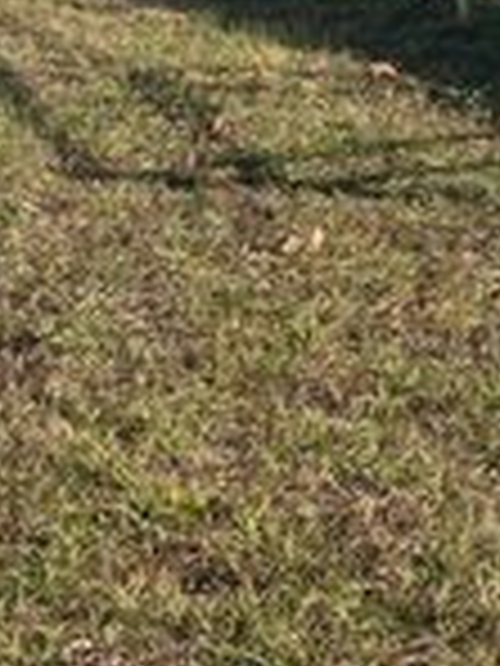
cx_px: 878
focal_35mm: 117
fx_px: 2253
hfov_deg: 11.8
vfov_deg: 16.3
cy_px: -74
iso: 50
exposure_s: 1/5882
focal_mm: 5.7
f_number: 1.5
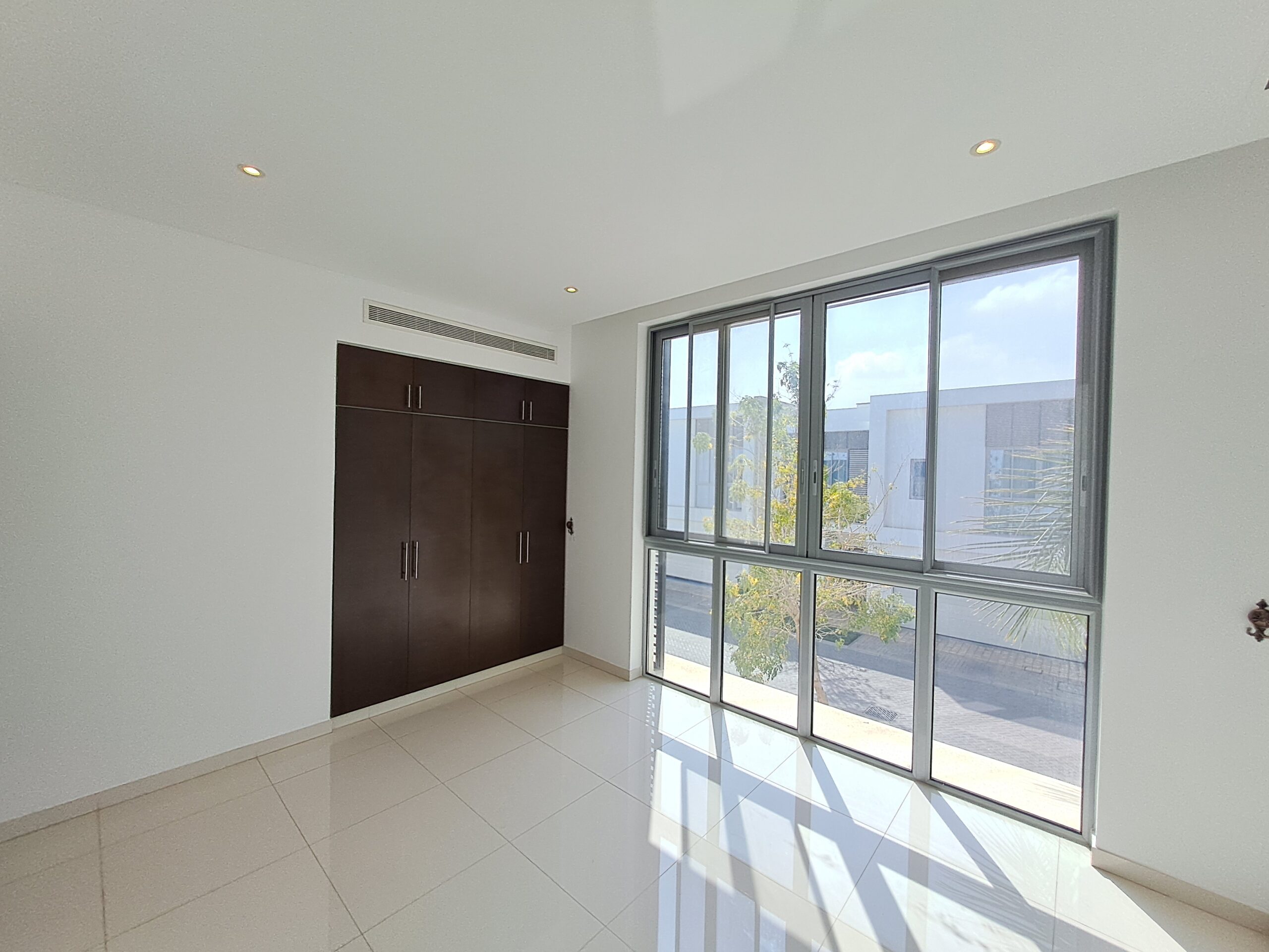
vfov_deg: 89.9
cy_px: 476
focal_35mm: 13
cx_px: 634
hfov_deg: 106.2
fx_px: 477
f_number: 2.2
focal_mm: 1.42
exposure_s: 1/994
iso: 40
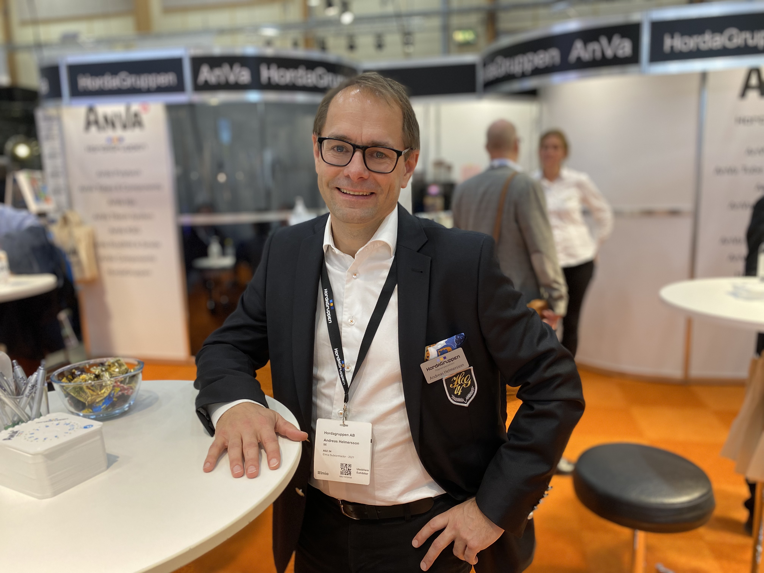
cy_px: 286
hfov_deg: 67.3
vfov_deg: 53.1
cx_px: 382
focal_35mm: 26
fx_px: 574
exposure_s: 1/50
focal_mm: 4.25
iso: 80
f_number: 1.8
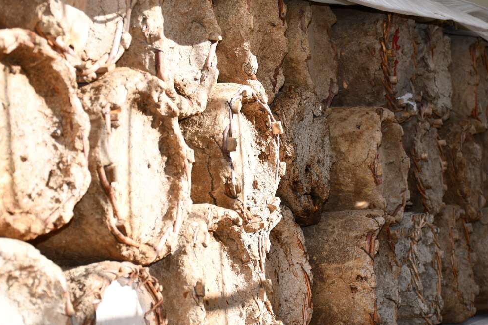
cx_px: 289
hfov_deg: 21.0
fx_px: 1315
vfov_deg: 14.1
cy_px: 178
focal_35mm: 97
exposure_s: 1/250
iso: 100
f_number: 5
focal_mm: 50
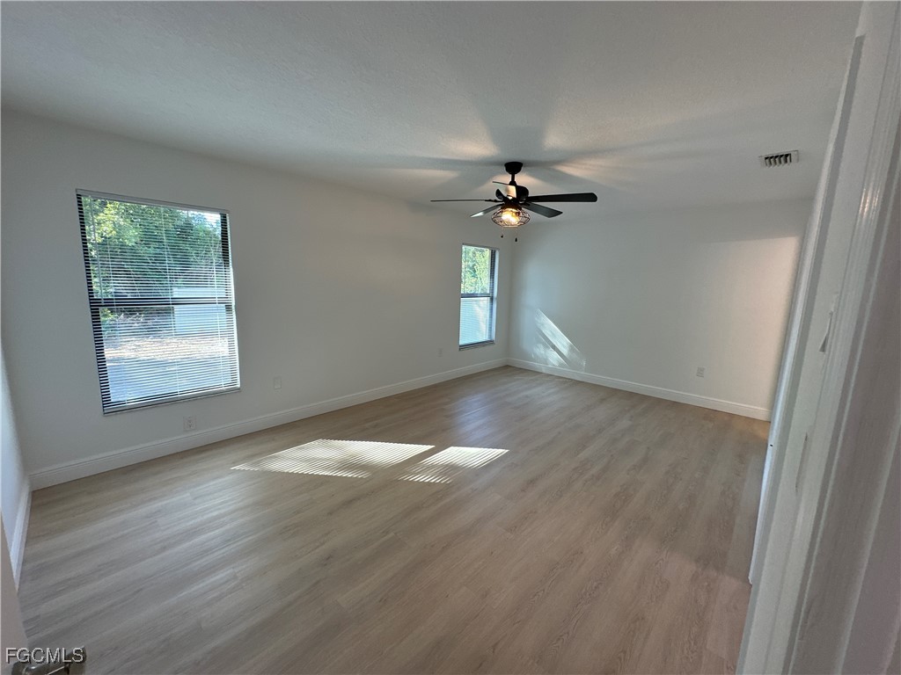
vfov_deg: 85.7
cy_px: 338
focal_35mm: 14
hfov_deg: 102.1
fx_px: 364
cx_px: 450
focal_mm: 2.22
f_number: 2.2
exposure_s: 1/99
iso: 80
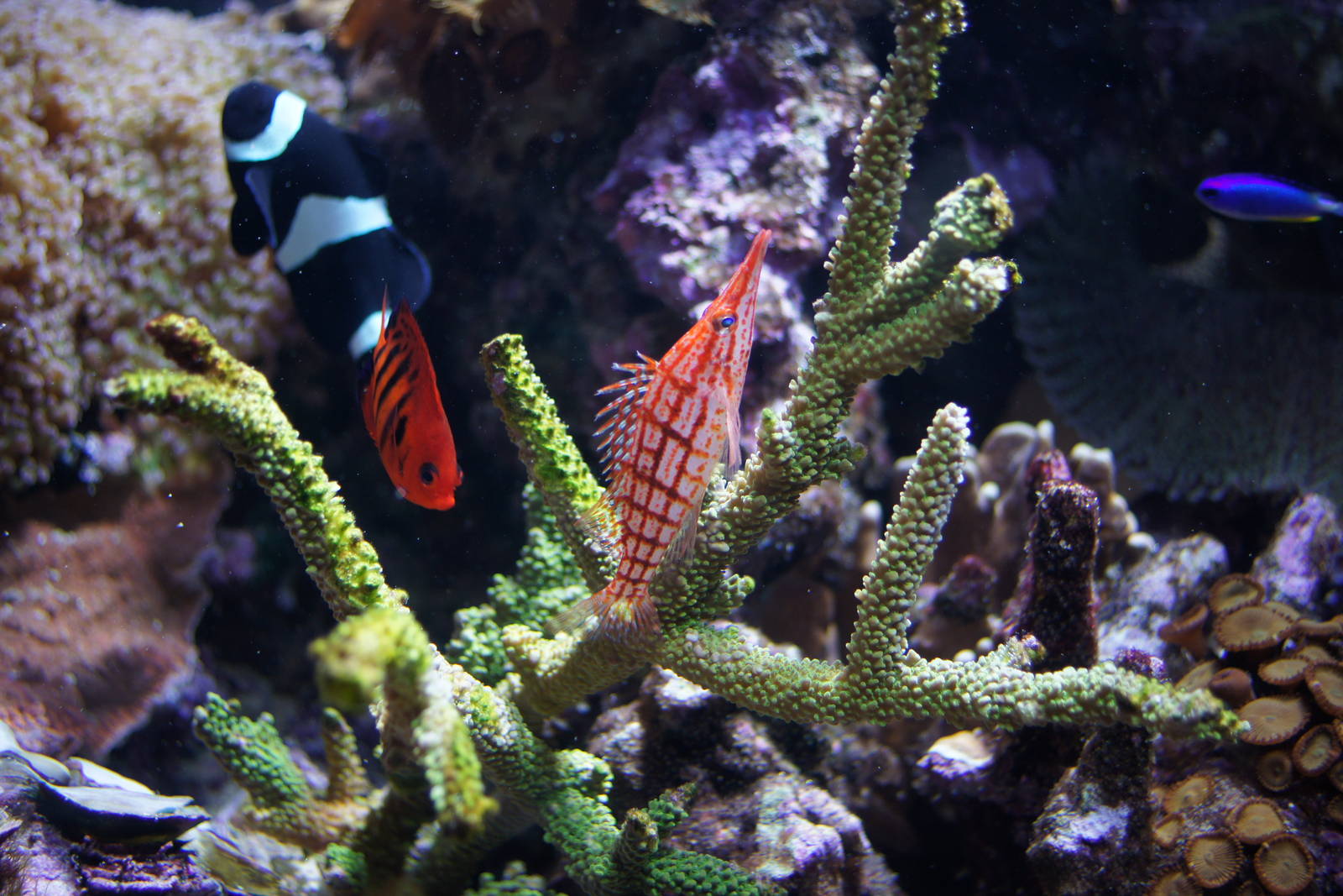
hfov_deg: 43.6
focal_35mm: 45
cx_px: 672
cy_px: 448
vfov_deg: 29.9
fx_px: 1679
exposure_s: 1/125
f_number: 2.8
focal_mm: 30
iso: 320
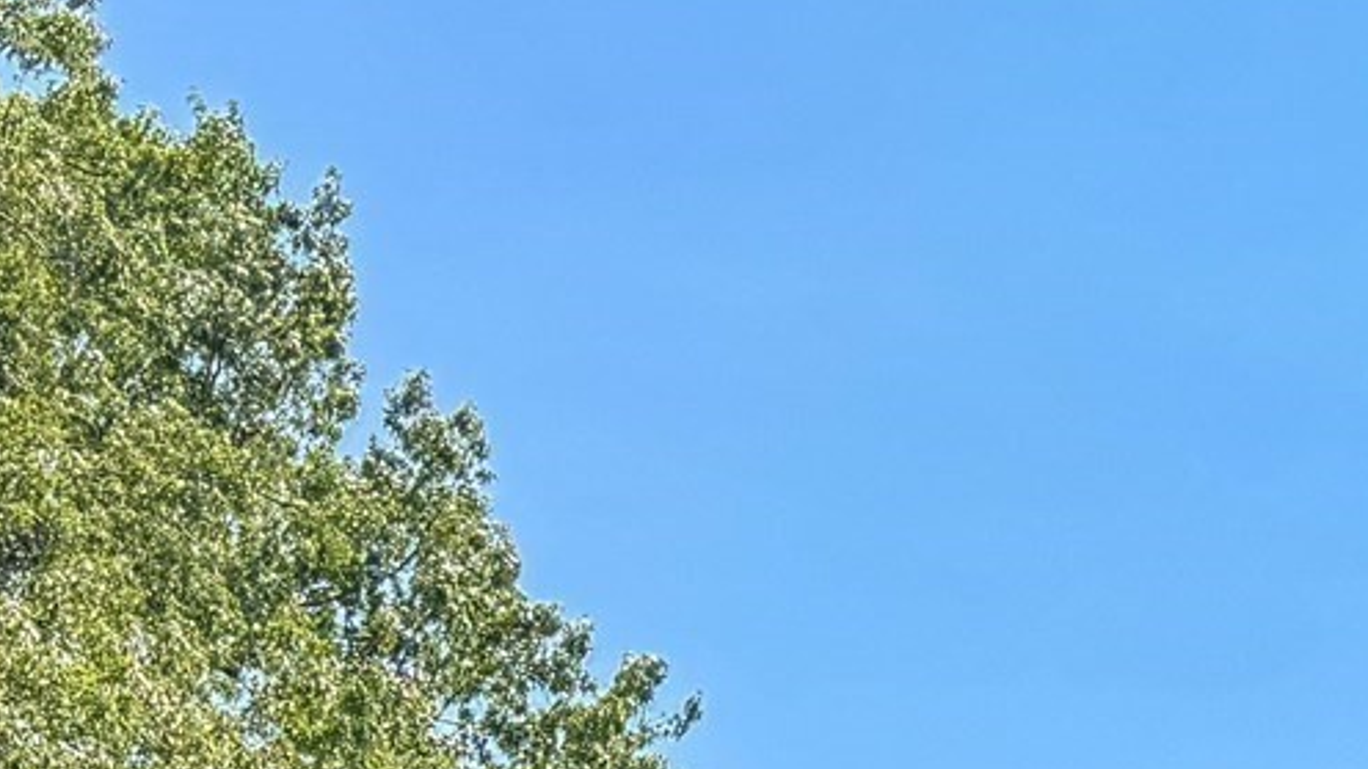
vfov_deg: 9.7
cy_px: 1951
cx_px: 1360
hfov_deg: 19.3
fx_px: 3918
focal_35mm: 108
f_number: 1.8
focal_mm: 6.76
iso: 80
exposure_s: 1/1600
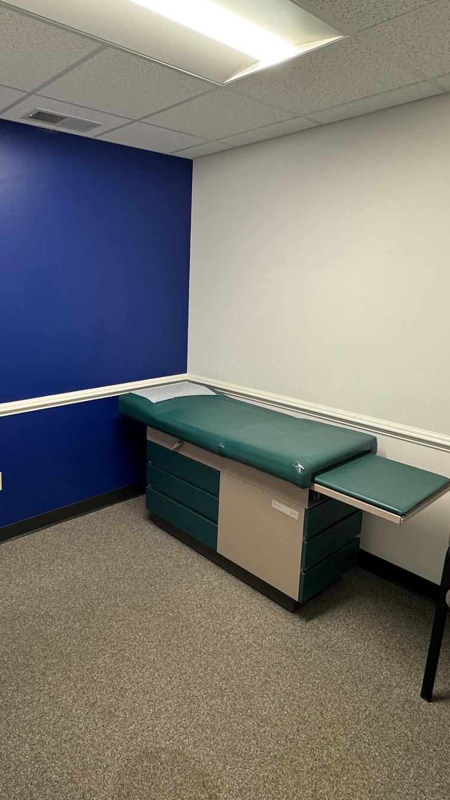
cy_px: 363
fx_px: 488
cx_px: 147
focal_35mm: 23
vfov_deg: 78.5
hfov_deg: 48.6
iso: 200
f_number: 2.2
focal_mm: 2.22
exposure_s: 1/60
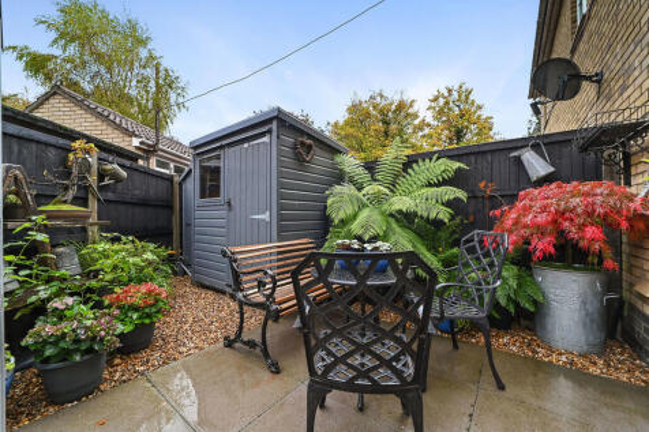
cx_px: 324
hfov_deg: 104.3
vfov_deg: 81.2
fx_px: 252
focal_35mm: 14
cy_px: 216
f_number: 8
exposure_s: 1/40
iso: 500
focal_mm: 14
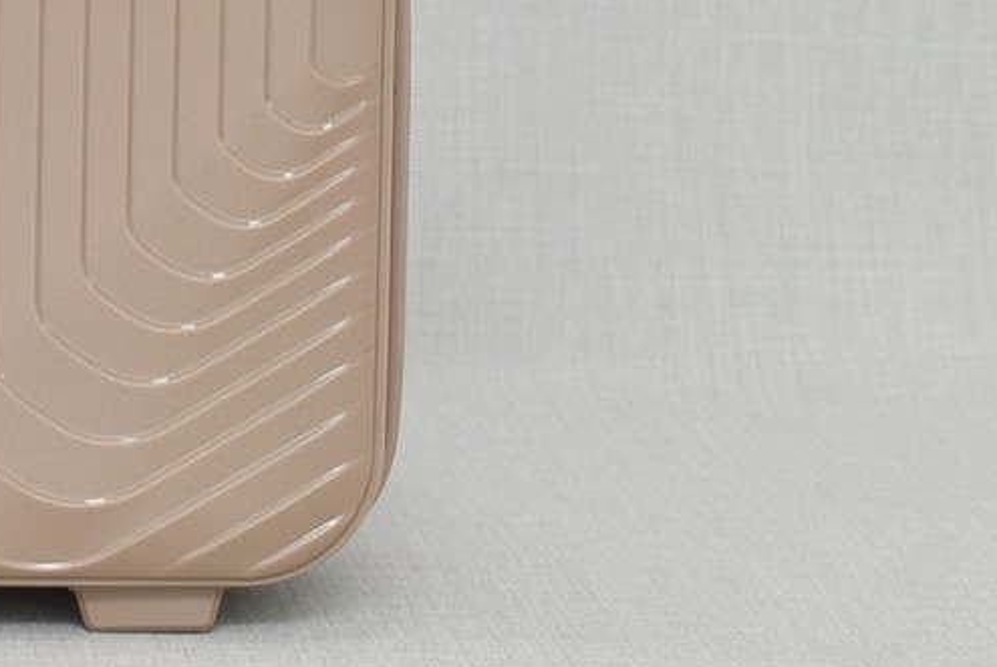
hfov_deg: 9.5
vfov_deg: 6.4
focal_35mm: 213
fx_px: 5912
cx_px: -189
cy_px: 22
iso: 100
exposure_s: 1/60
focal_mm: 55
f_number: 5.6
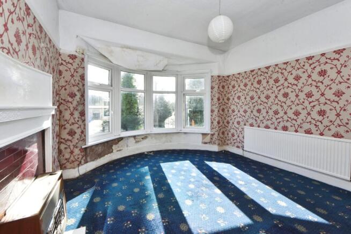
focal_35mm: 15
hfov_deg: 100.4
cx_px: 176
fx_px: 146
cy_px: 117
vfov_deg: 77.4
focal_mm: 15
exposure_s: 1/125
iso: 800
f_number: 14
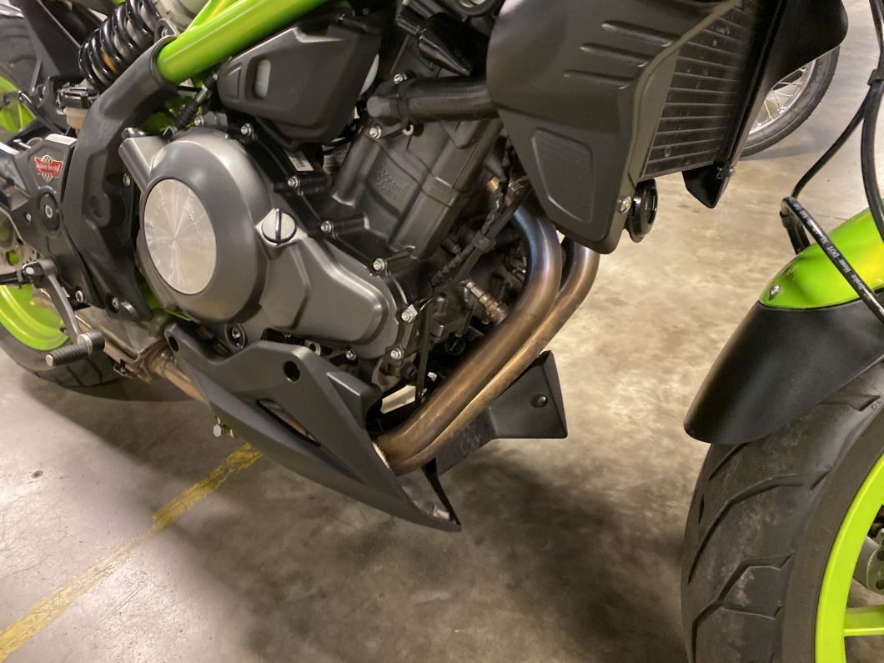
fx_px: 664
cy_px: 332
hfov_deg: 67.3
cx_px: 442
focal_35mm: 26
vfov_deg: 53.1
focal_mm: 4.25
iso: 500
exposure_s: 1/25
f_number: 1.8
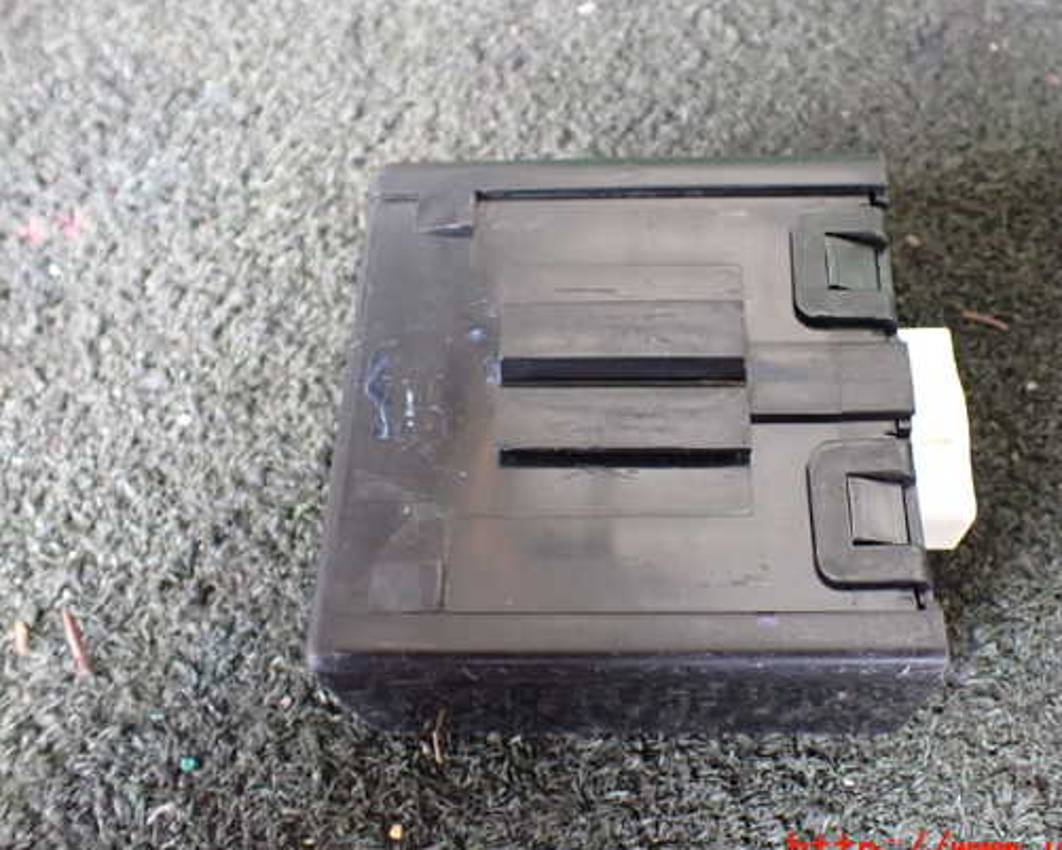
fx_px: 1101
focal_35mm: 35
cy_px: 404
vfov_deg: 42.2
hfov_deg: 51.2
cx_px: 630
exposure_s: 1/80
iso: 800
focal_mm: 5.4
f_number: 2.3
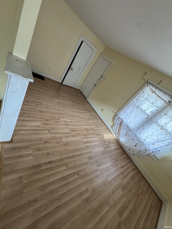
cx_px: 86
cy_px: 114
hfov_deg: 85.7
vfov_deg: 102.1
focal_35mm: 14
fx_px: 93
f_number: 2.2
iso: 400
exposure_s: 1/60
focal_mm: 2.22
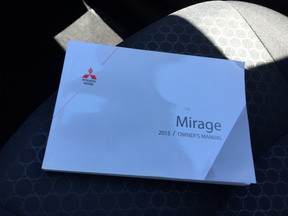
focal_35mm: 29
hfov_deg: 61.7
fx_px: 241
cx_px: 144
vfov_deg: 48.2
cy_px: 108
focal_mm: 4.15
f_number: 2.2
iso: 32
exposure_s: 1/120
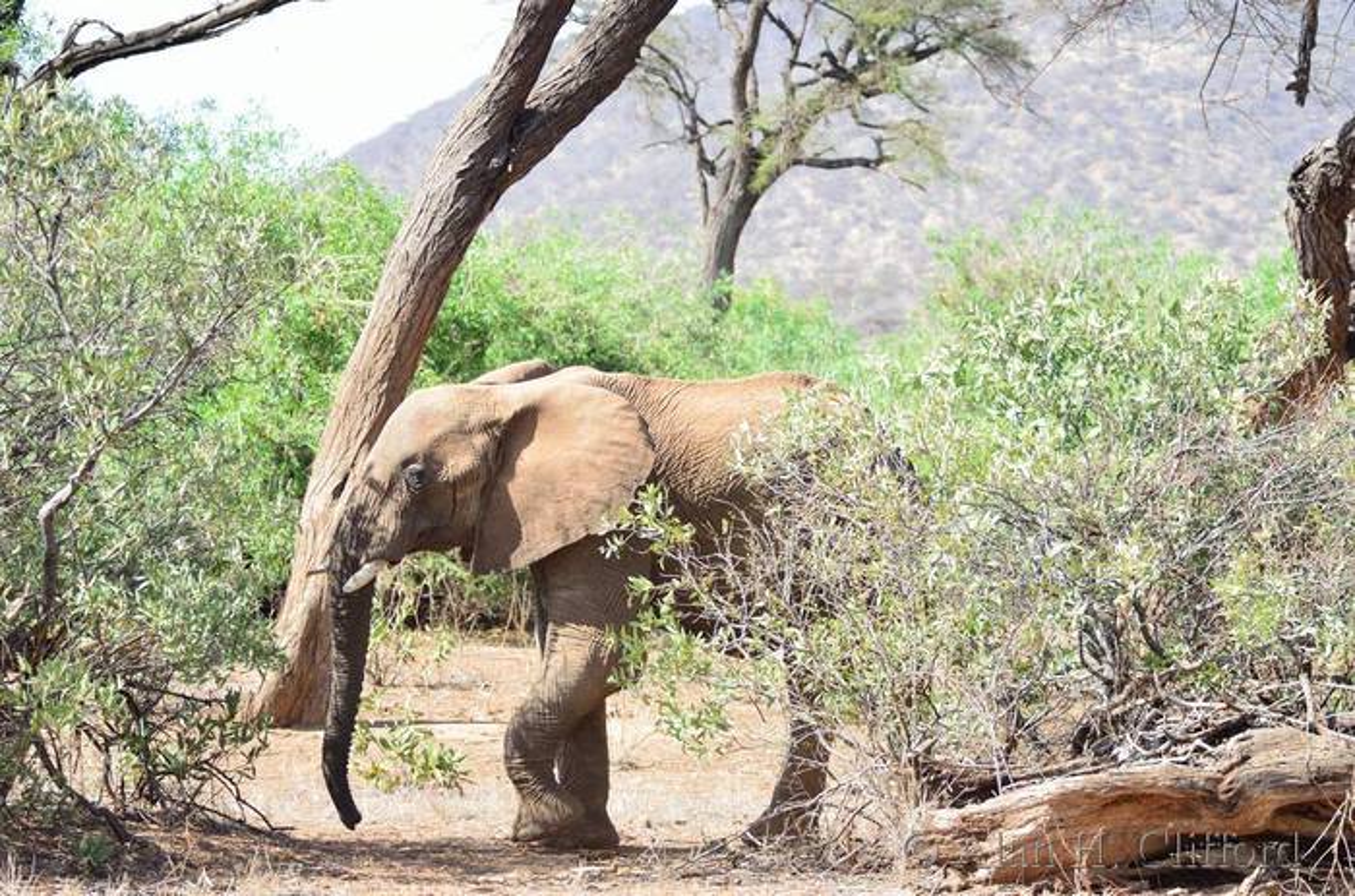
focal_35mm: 150
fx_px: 5632
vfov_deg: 9.1
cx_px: 678
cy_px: 448
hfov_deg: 13.7
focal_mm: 100
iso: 220
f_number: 4.8
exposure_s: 1/400
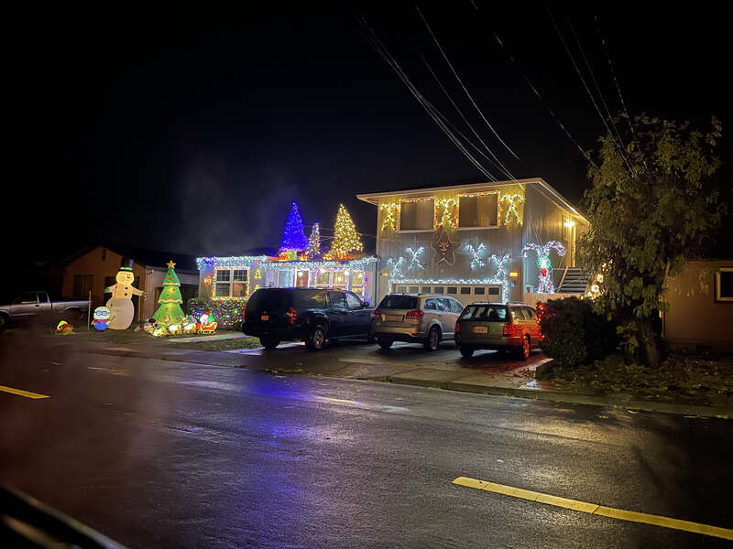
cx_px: 366
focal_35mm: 26
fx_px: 551
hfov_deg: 67.3
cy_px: 274
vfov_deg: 53.1
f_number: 1.6
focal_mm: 5.1
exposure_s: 1/15
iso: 1600
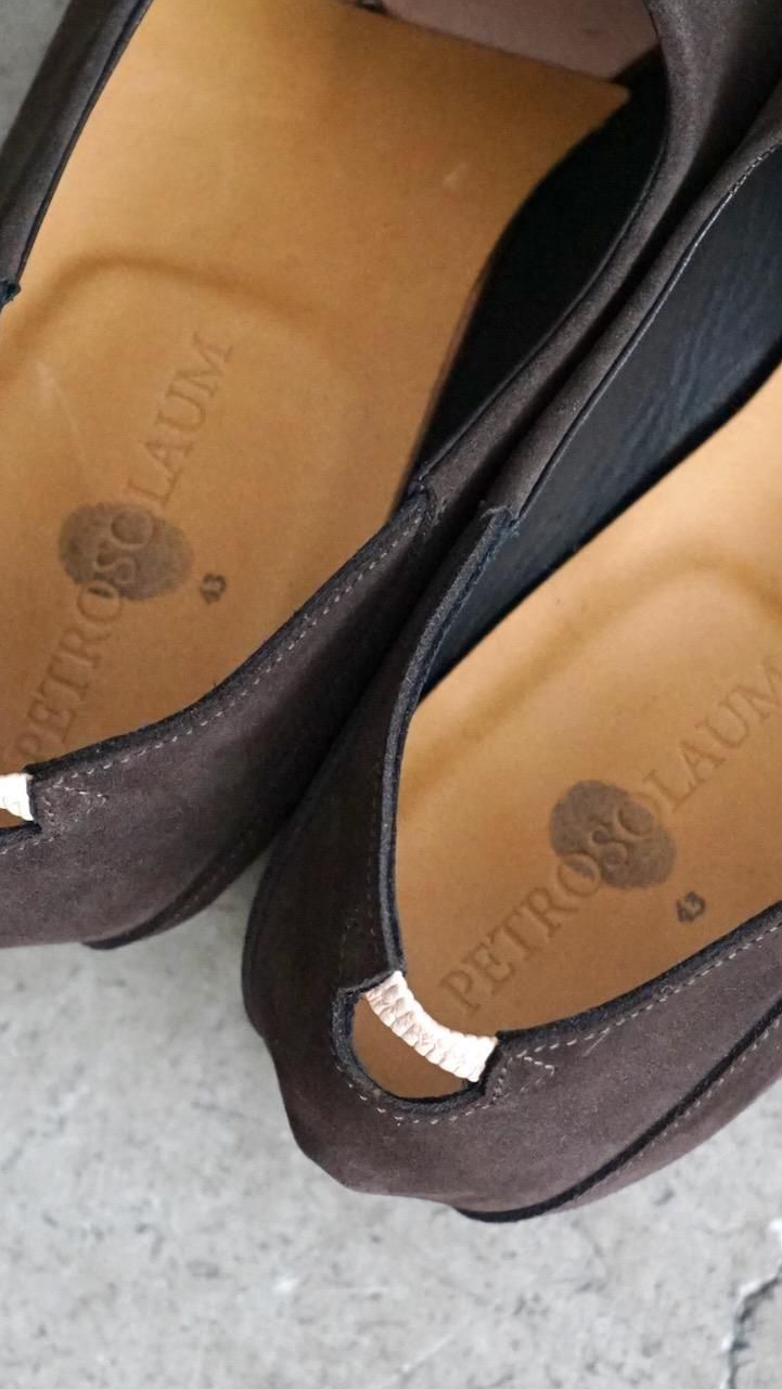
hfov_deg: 11.8
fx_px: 3795
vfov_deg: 20.7
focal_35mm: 103
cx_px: 364
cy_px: 644
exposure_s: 1/160
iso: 5000
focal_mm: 70
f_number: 5.6
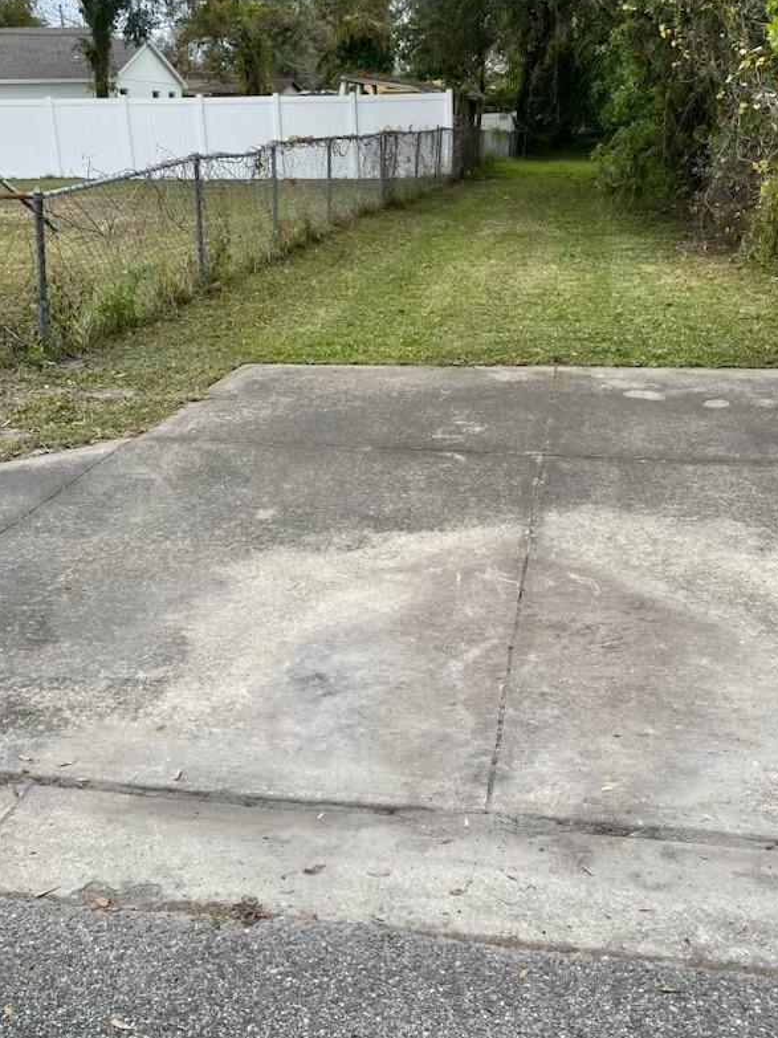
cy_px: 496
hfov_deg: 41.7
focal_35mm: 34
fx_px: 1019
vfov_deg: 53.9
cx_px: 421
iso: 32
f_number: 1.6
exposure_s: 1/358
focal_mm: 4.2
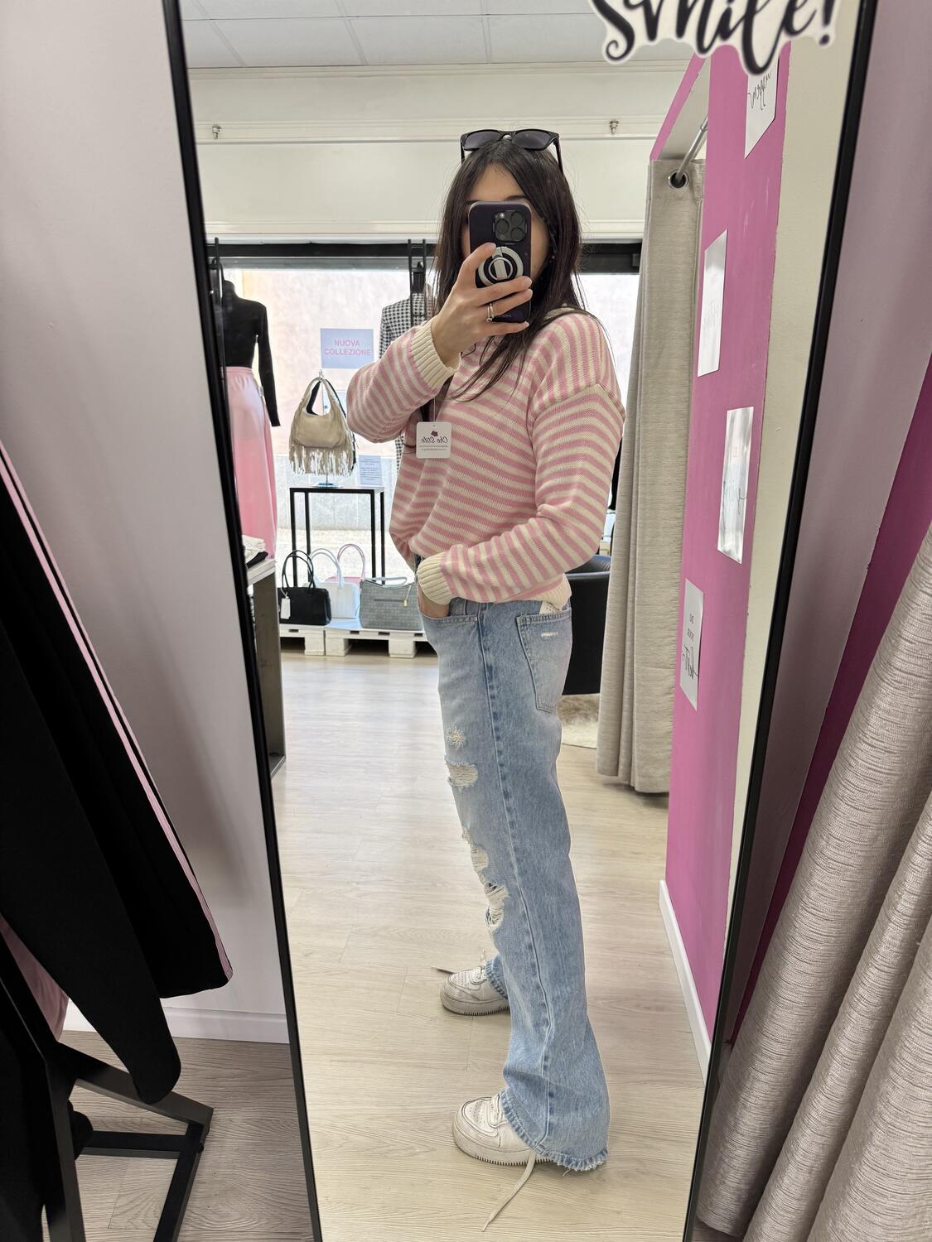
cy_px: 621
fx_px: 862
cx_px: 466
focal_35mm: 24
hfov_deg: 56.8
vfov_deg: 71.6
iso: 125
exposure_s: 1/100
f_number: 1.78
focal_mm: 6.76
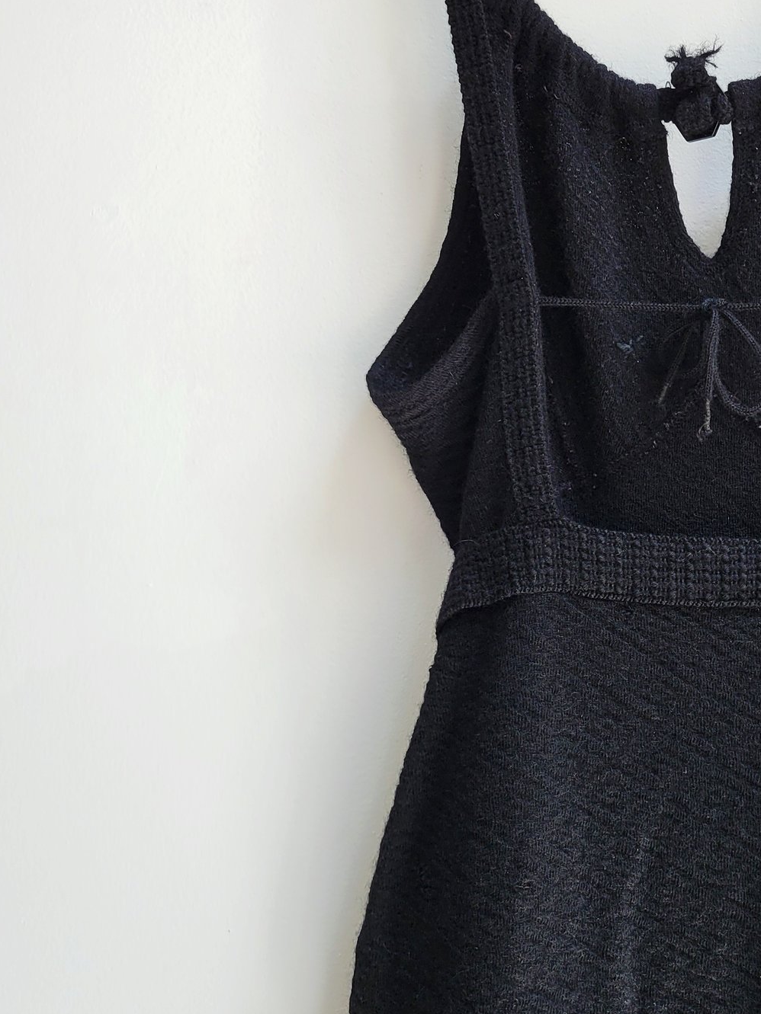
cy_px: 509
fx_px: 1466
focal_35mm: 50
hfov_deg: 27.9
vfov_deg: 38.2
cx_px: 700
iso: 40
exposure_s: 1/233
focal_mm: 5.4
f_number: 1.8
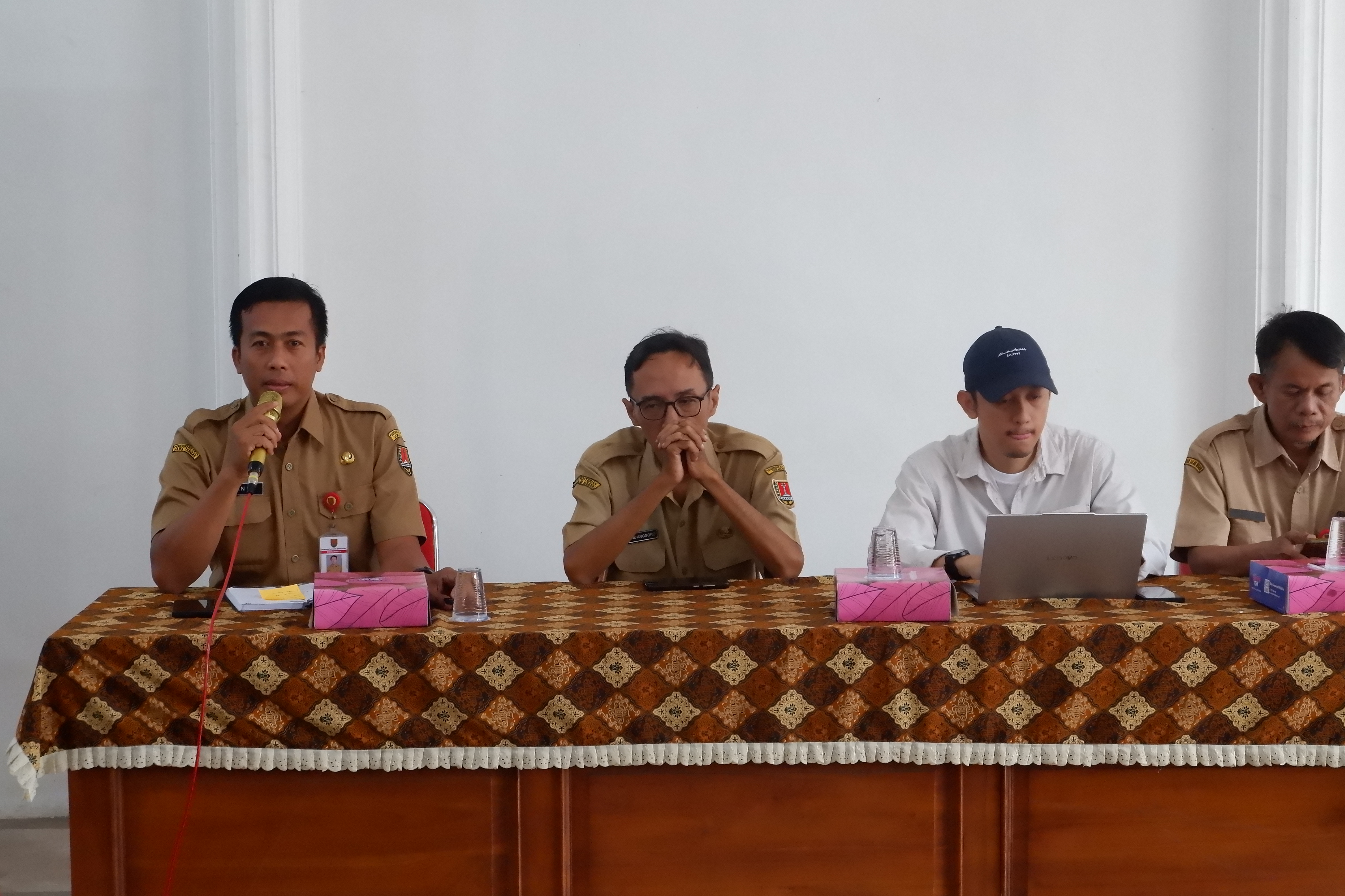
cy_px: 460
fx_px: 2615
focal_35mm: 70
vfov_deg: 19.5
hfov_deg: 28.8
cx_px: 680
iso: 3200
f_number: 5.6
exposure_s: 1/60
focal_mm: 45.2
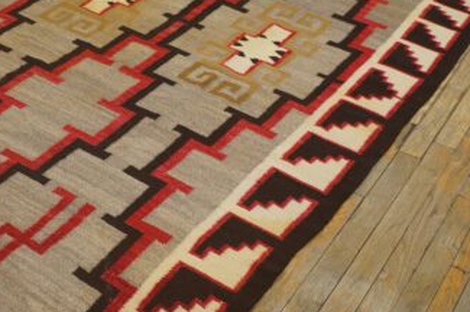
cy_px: 132
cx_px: 163
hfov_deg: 32.7
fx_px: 796
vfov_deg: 22.2
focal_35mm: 61
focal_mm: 22
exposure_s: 1/160
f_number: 4
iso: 1600
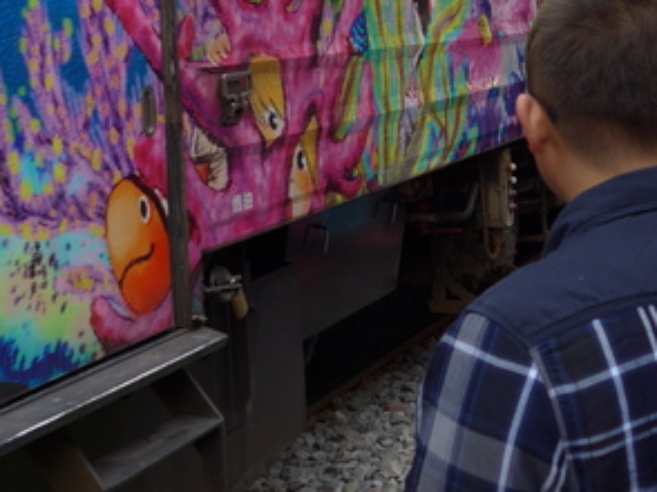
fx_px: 1157
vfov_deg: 23.2
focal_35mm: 61
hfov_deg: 31.6
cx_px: 387
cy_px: 18
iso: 80
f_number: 2
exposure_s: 1/500
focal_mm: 6
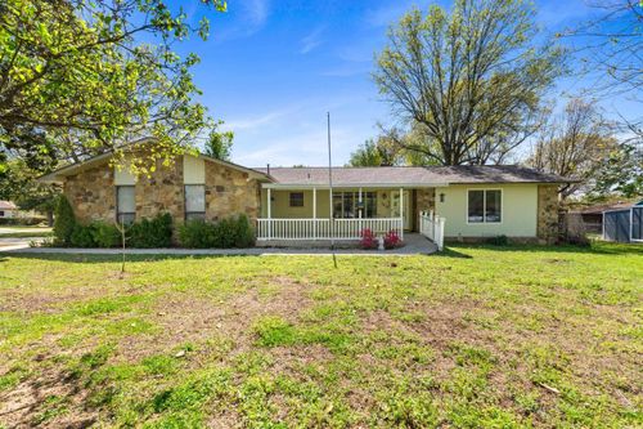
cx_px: 322
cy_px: 214
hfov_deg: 100.4
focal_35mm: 15
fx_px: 268
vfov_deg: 77.3
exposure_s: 1/250
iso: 400
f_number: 8
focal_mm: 10
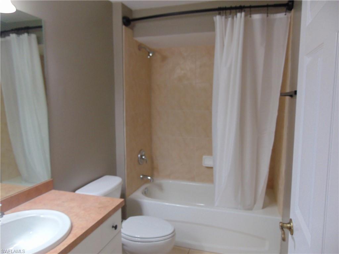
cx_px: 170
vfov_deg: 54.9
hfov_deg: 69.4
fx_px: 245
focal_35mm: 25
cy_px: 127
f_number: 3
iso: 160
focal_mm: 4.5
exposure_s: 1/30
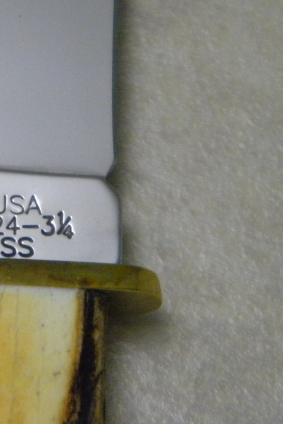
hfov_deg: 5.0
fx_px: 3266
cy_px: 199
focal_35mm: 277
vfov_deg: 7.4
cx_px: 53
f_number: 5.2
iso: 800
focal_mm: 33.1
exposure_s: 1/74.4
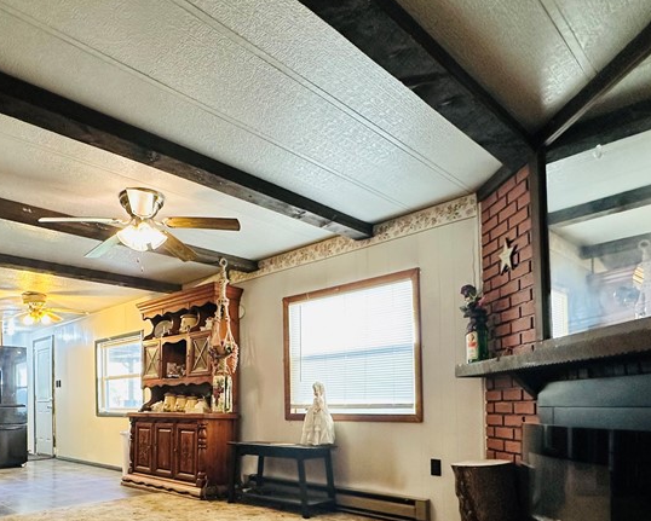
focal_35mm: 26
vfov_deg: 52.4
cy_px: 394
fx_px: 501
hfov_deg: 64.3
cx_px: 217
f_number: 2.2
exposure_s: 1/60
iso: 320
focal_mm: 2.22
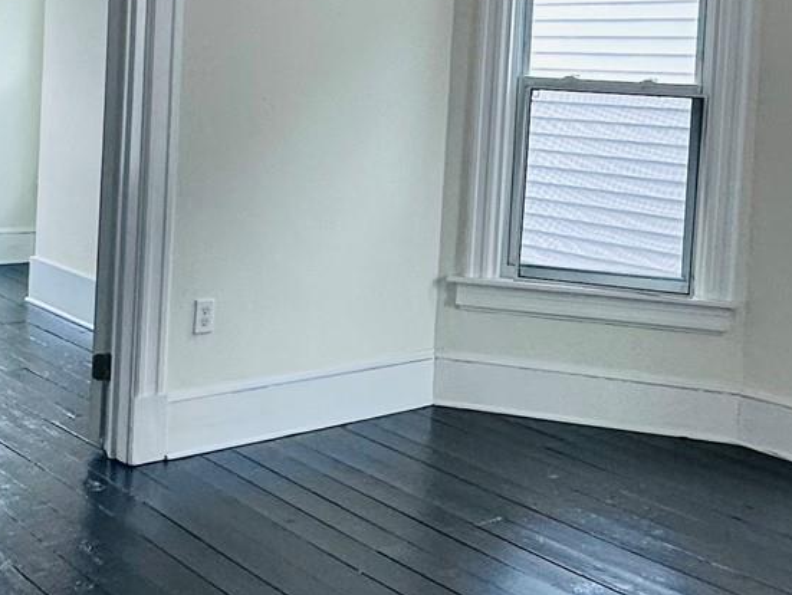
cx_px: 536
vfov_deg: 27.6
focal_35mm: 52
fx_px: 1191
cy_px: 139
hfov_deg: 36.4
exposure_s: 1/120
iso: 200
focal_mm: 2.22
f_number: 2.2
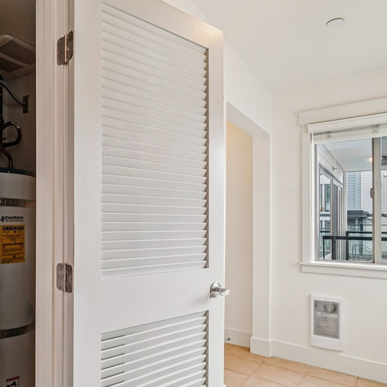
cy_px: 223
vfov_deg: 60.6
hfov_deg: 57.7
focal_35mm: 26
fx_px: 329
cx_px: 95
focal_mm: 16
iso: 1600
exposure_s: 1/50
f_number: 8
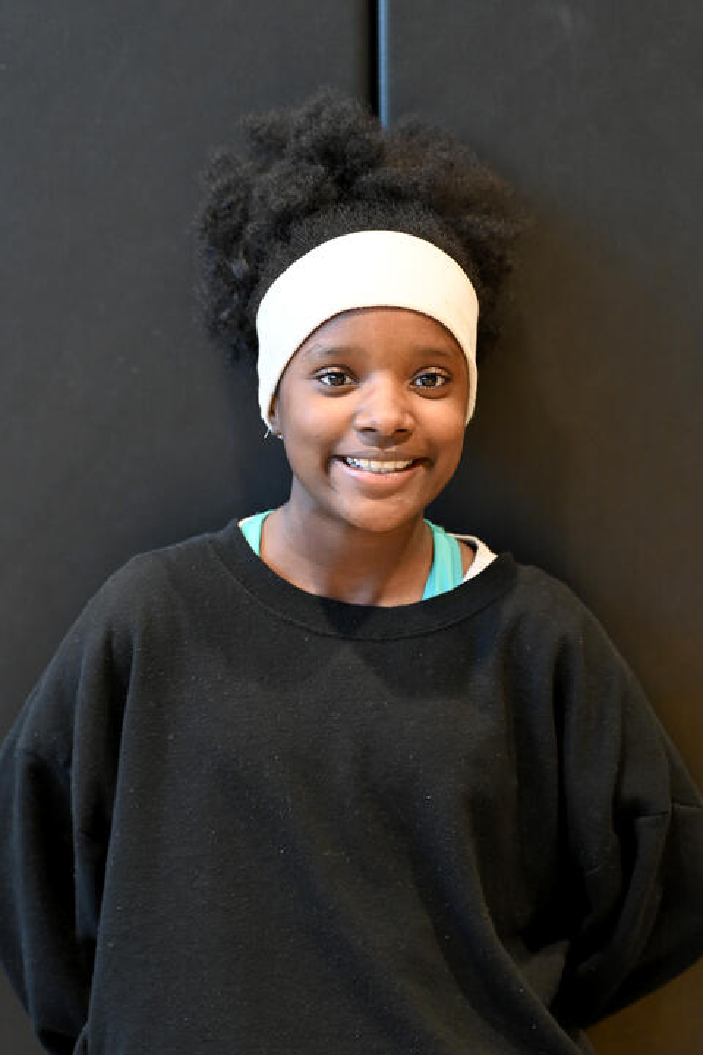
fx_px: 3372
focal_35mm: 115
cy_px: 528
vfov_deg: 17.8
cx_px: 352
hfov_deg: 11.9
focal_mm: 115
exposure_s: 1/125
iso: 2800
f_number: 2.8
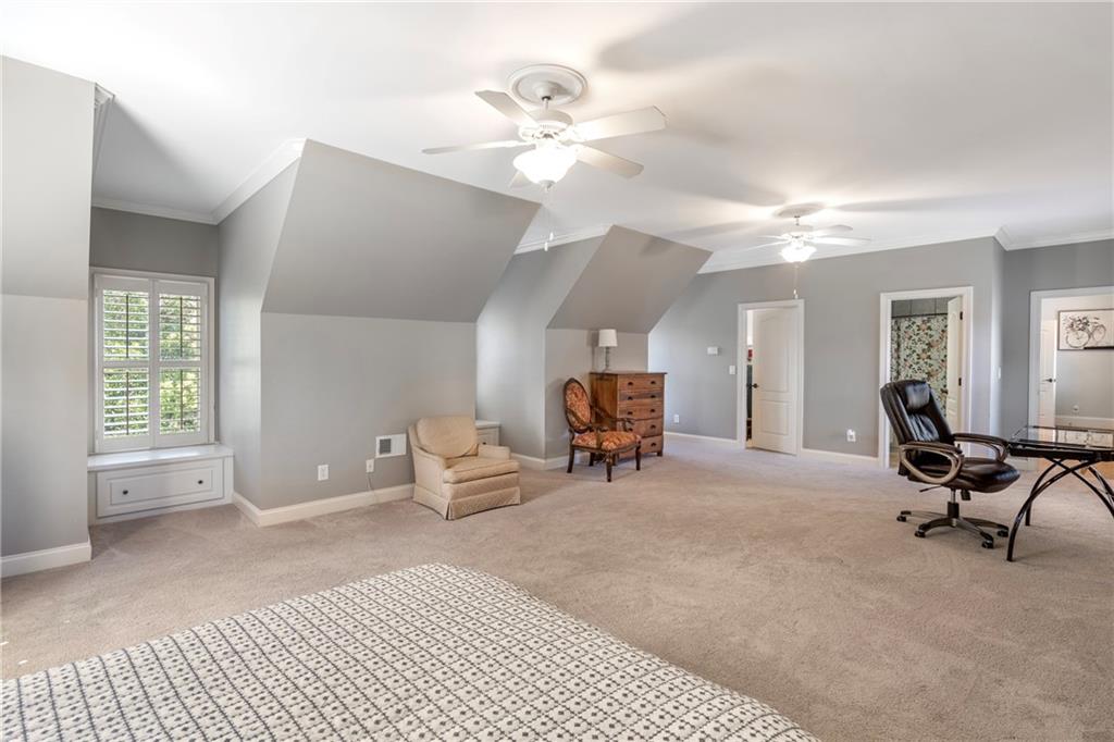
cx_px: 557
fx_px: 495
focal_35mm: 16
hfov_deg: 96.8
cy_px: 371
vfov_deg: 73.7
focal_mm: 16
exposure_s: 1/25
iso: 400
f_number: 8
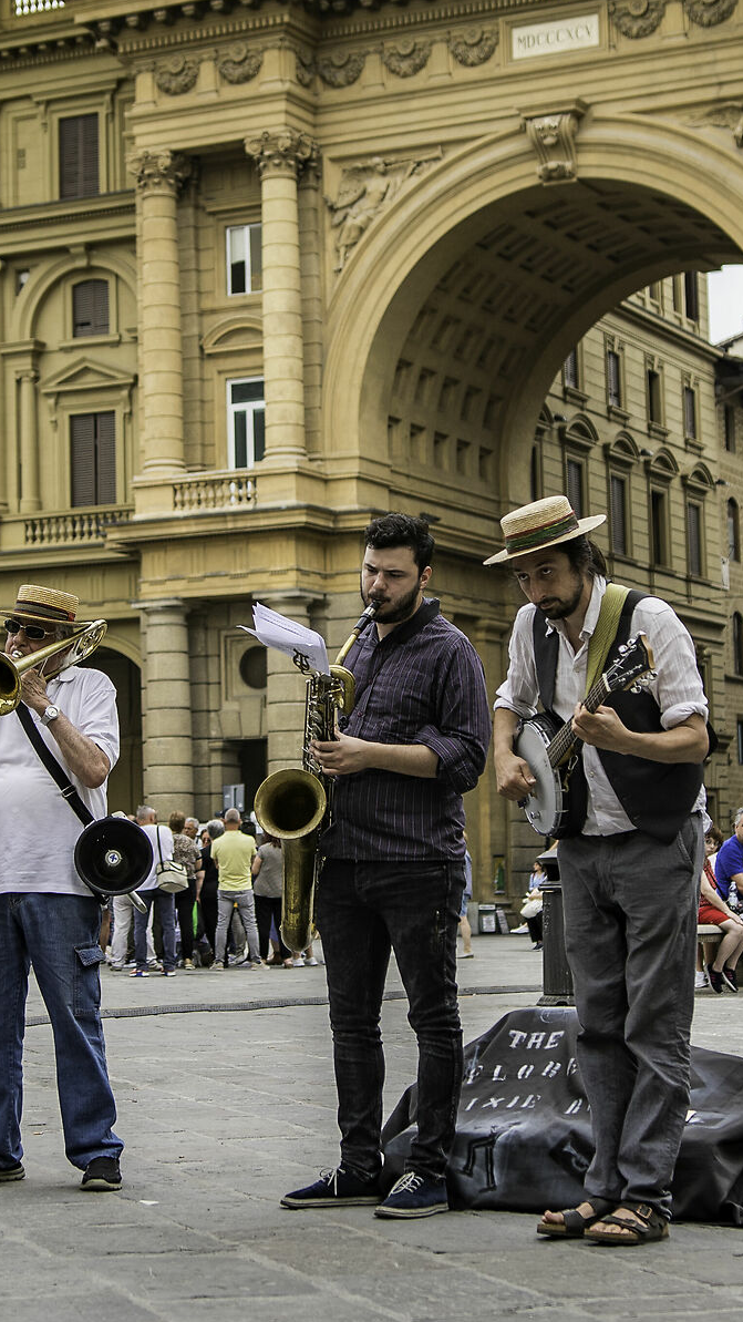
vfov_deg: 27.2
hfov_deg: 15.5
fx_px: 2732
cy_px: 615
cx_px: 296
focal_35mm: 78
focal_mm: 25
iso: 100
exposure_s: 1/1000
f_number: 1.8
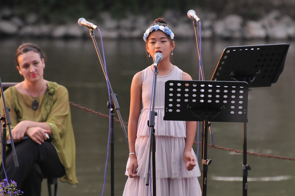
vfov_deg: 3.0
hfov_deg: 4.6
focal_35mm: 450
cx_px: 148
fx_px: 3683
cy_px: 98
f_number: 6.3
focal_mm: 300
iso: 1000
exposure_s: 1/160
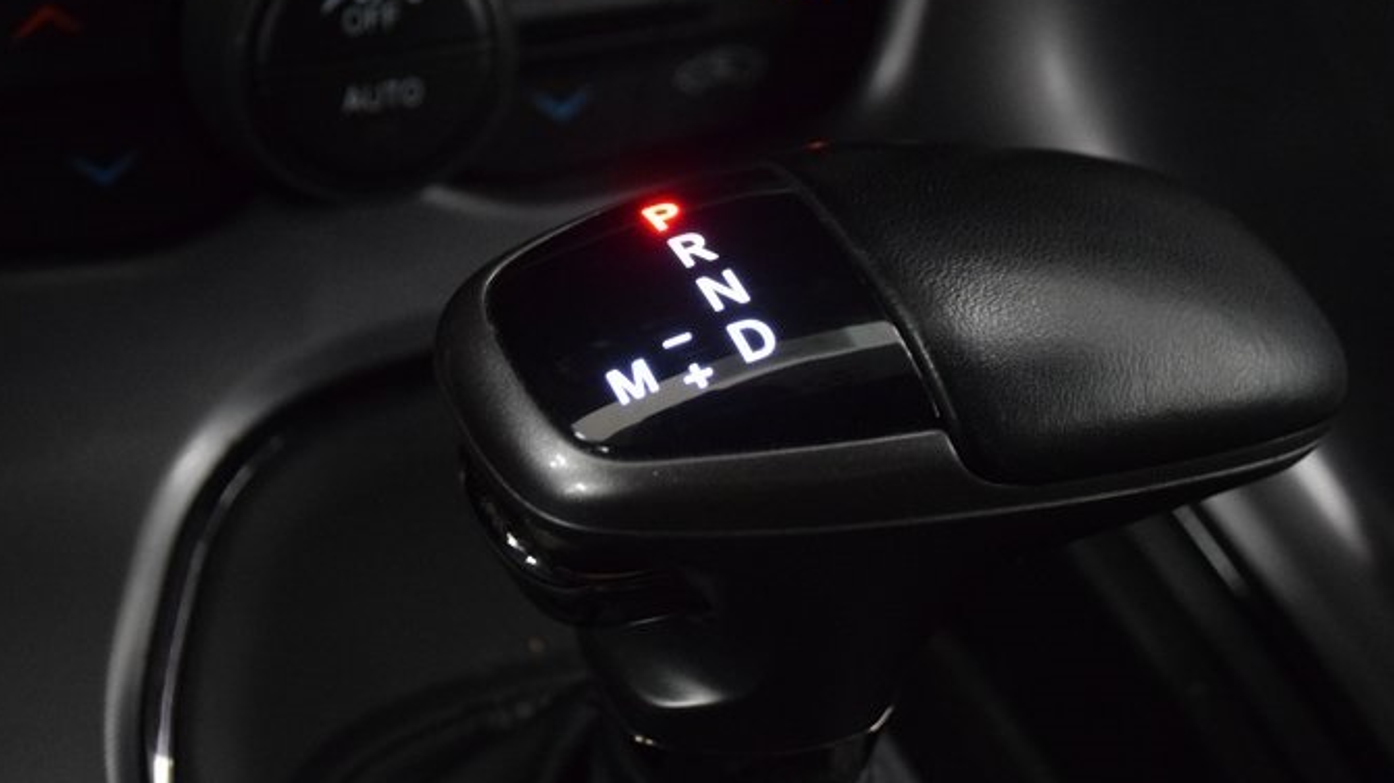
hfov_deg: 22.2
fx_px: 3547
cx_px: 719
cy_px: 315
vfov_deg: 12.6
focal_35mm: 96
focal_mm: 40
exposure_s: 1/80
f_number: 4.5
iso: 3200
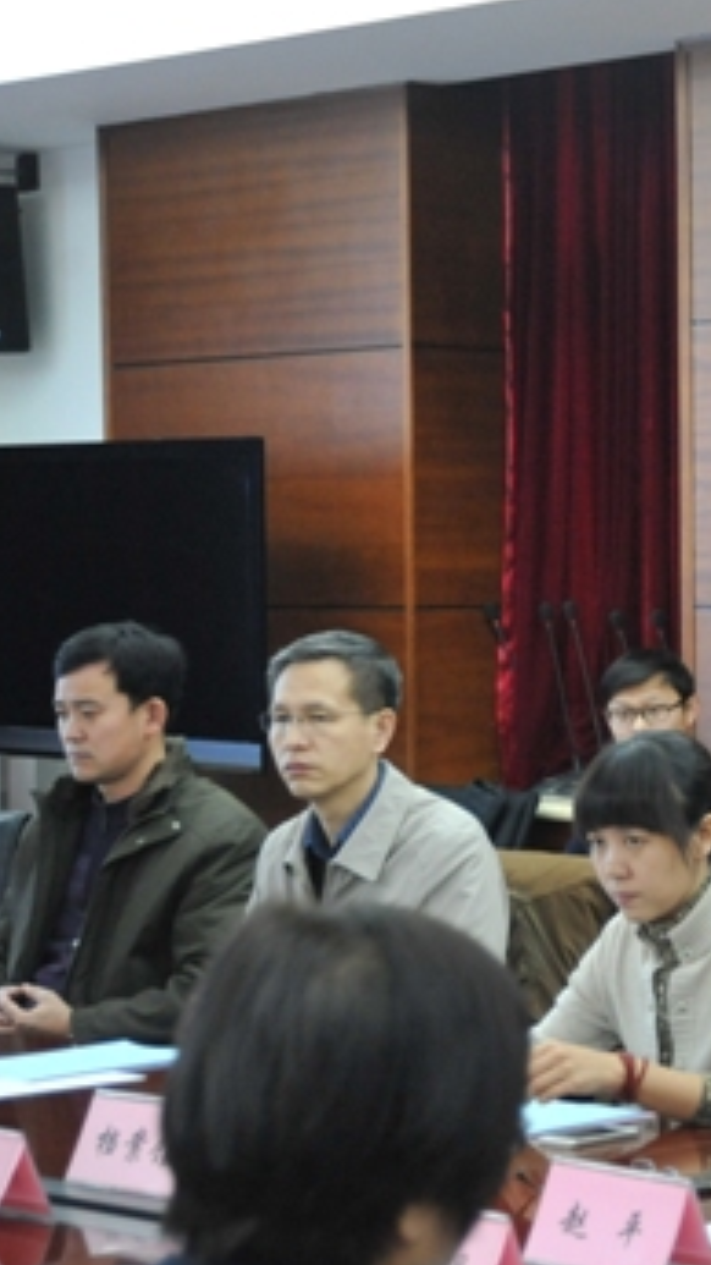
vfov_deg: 21.2
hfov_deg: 11.6
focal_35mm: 101
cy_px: 616
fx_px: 3386
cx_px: 1015
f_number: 4.8
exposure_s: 1/30
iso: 3200
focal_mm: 52
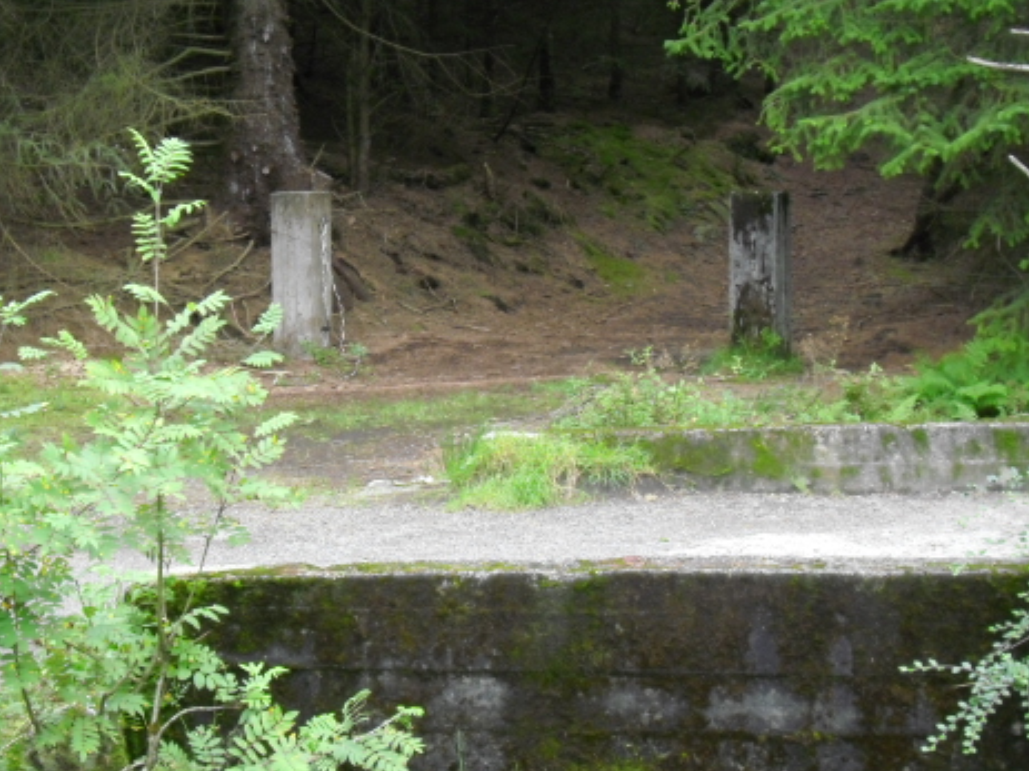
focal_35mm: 76
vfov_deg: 19.4
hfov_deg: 25.7
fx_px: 2259
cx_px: 504
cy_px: 393
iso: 200
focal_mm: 9
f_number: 3.4
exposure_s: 1/80
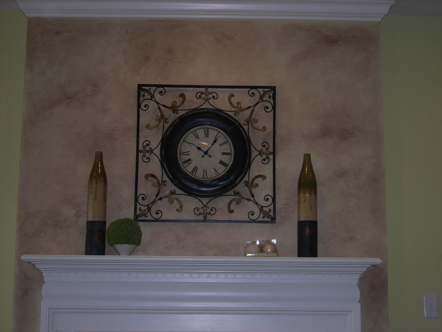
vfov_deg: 22.6
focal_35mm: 65
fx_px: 830
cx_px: 221
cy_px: 166
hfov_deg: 29.8
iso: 93
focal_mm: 10.8
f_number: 3.9
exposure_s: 1/60.1
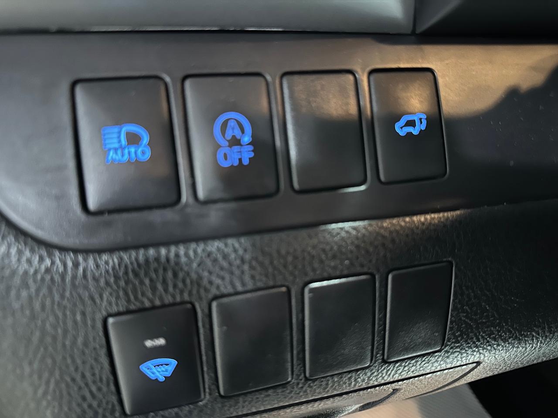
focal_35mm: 24
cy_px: 209
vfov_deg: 56.8
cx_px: 279
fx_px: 387
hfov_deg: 71.6
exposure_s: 1/15
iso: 2000
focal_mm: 6.86
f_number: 1.78
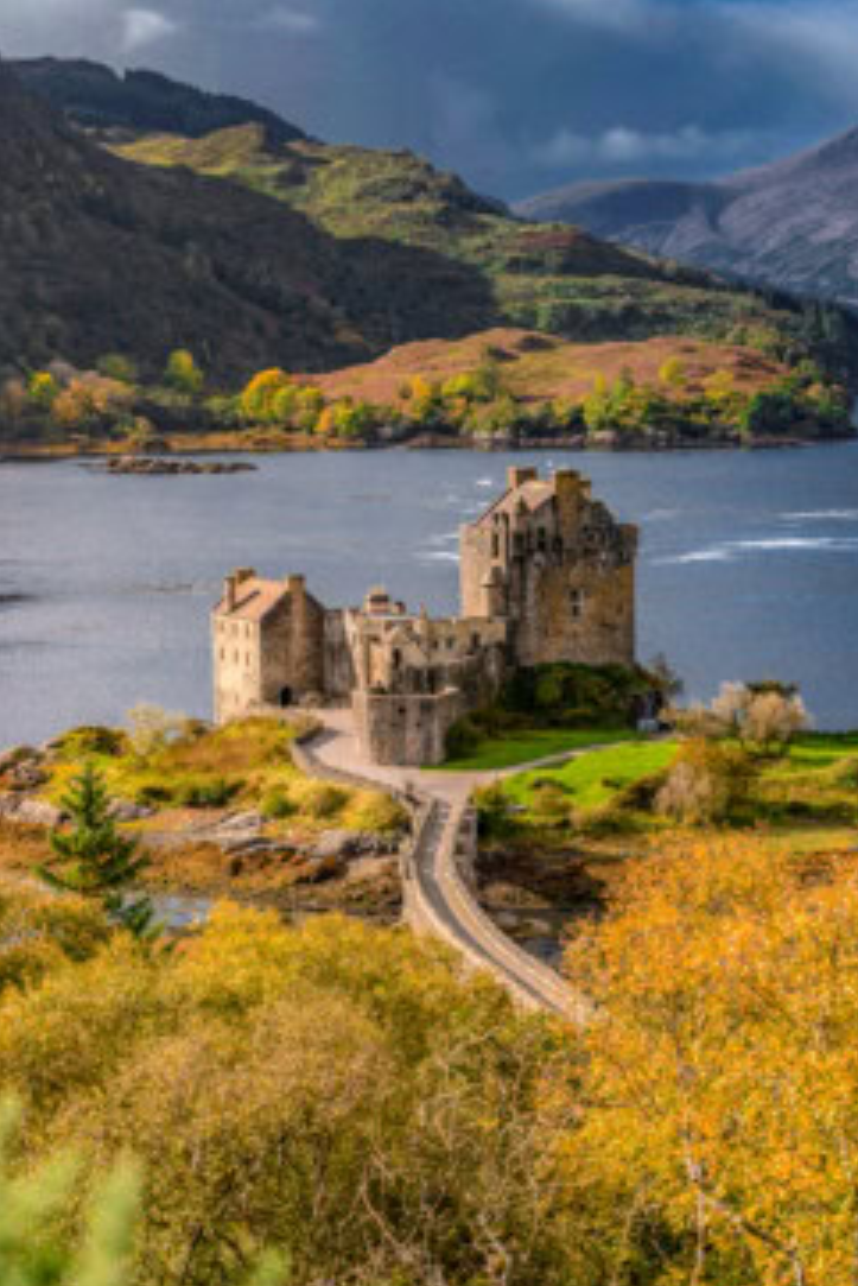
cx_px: 506
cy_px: 595
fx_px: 3321
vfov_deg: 21.9
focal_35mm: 93
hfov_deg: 14.7
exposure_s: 1/3200
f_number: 2.8
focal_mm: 70
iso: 100
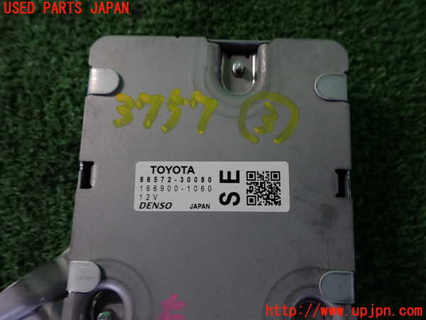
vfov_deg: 46.8
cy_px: 160
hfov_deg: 60.0
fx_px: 369
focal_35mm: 30
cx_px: 213
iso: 200
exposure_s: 1/30
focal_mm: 5.4
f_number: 2.3
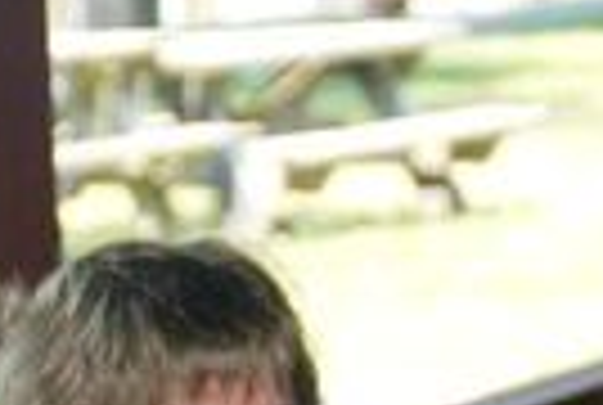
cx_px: 38
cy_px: 502
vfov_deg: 4.3
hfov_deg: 6.4
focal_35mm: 321
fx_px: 5389
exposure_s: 1/60
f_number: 5.6
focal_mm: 72
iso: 100
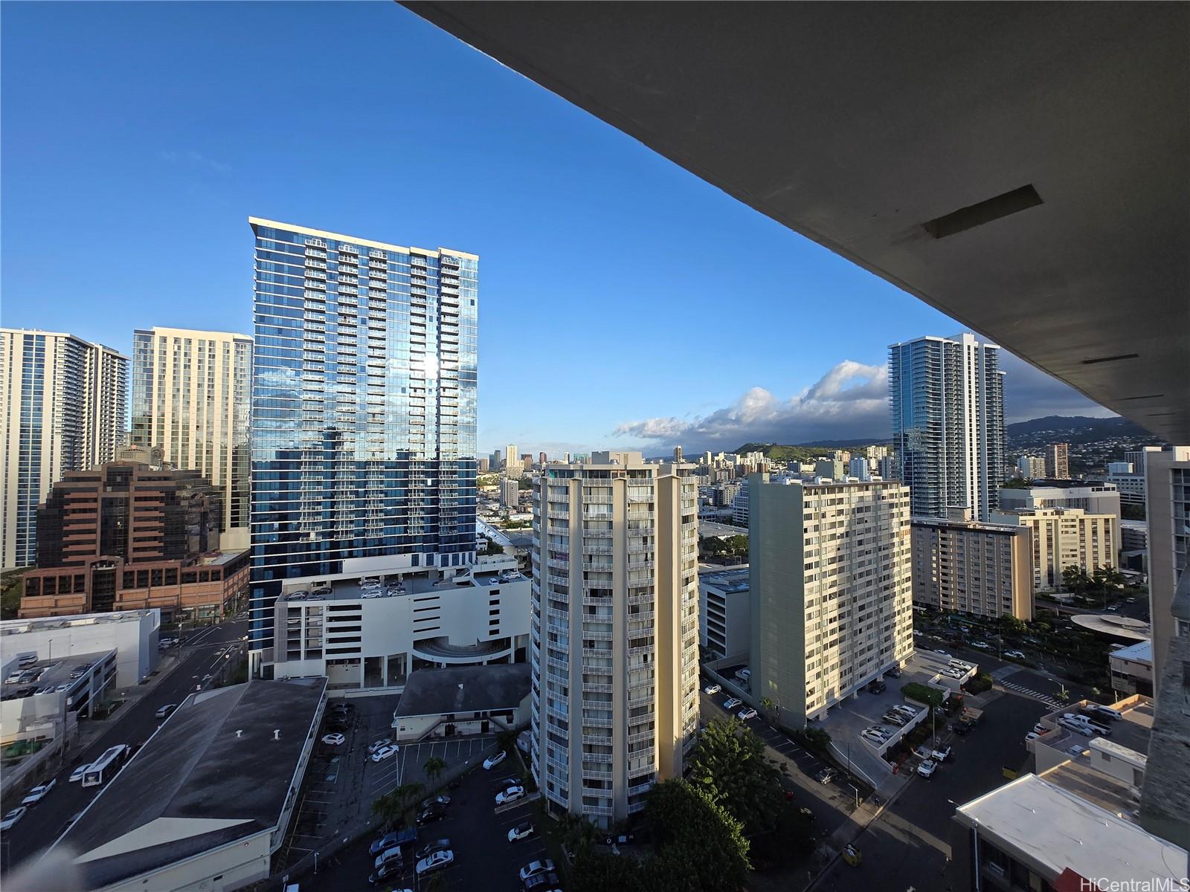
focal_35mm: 13
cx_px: 595
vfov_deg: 89.9
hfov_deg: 106.2
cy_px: 446
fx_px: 447
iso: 25
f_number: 2.2
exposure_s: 1/614
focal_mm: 1.7
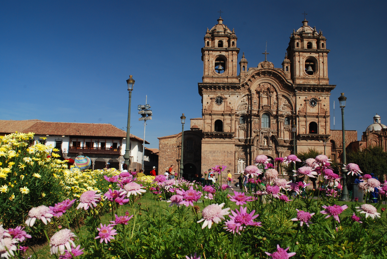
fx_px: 323
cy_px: 130
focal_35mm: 30
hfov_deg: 61.9
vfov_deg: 43.7
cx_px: 194
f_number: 13
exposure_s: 1/100
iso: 200
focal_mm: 20
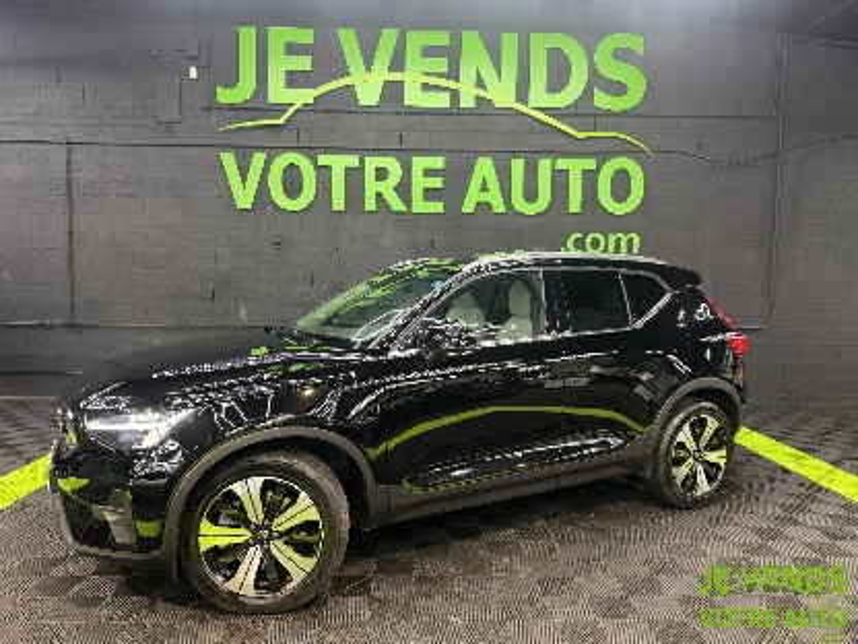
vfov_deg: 56.8
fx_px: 595
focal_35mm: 24
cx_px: 429
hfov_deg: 71.6
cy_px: 322
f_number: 1.78
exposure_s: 1/58
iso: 250
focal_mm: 6.76
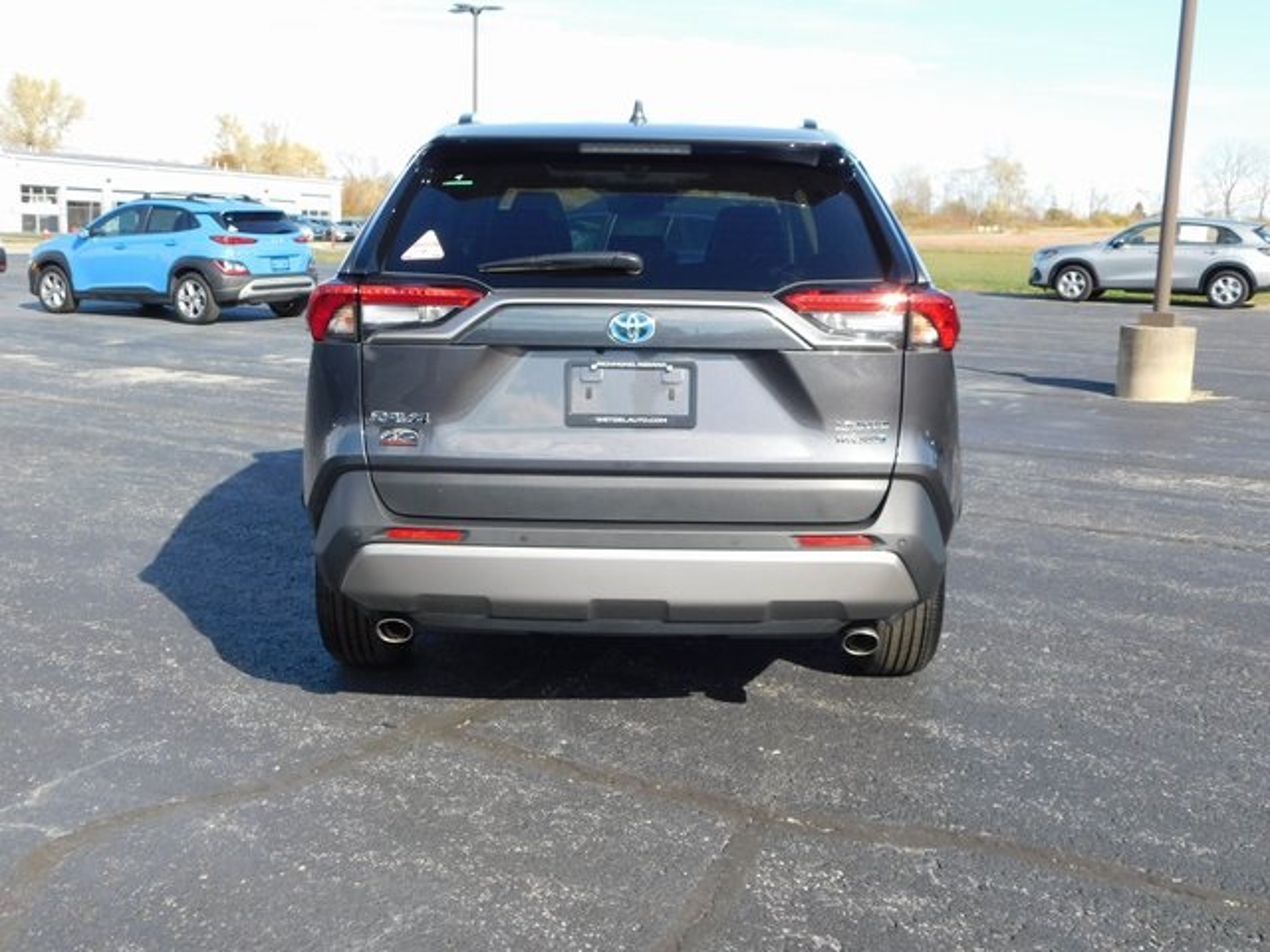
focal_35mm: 36
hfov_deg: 51.4
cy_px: 476
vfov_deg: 39.7
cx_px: 635
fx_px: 1321
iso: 125
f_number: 3.5
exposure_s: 1/500
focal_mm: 6.3
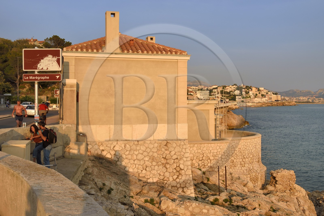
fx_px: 360
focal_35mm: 40
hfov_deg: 48.5
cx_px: 162
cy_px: 108
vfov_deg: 33.4
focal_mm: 40
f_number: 13
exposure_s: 1/200
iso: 200
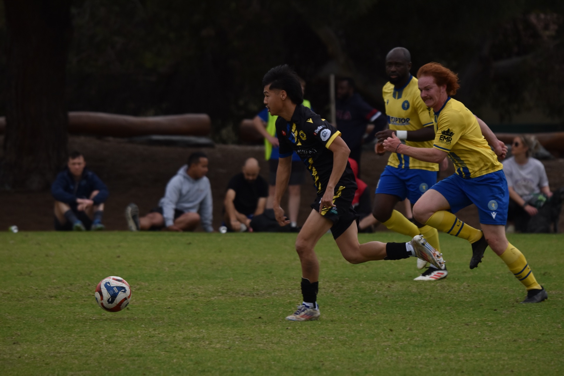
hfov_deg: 4.4
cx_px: 282
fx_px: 7284
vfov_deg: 3.0
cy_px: 188
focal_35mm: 465
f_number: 6
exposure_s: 1/1250
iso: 400
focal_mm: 310
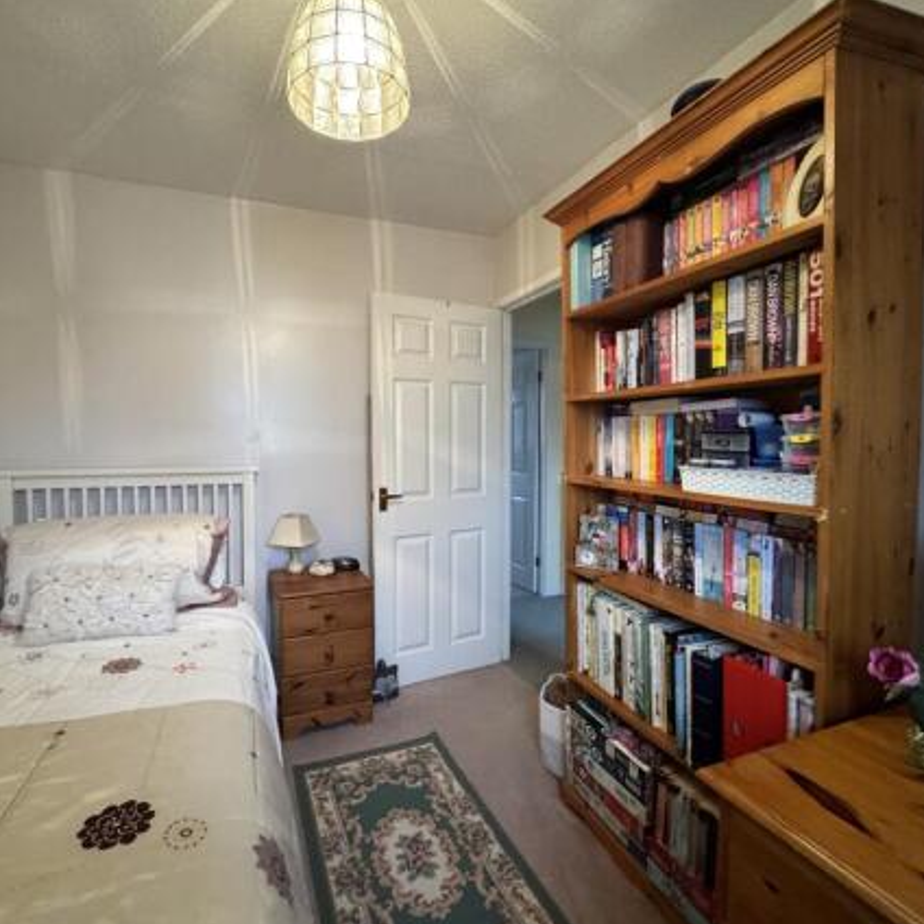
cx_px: 424
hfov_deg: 83.8
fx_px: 513
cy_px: 459
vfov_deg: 84.0
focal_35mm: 17
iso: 800
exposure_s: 1/50
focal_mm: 2.22
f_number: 2.2
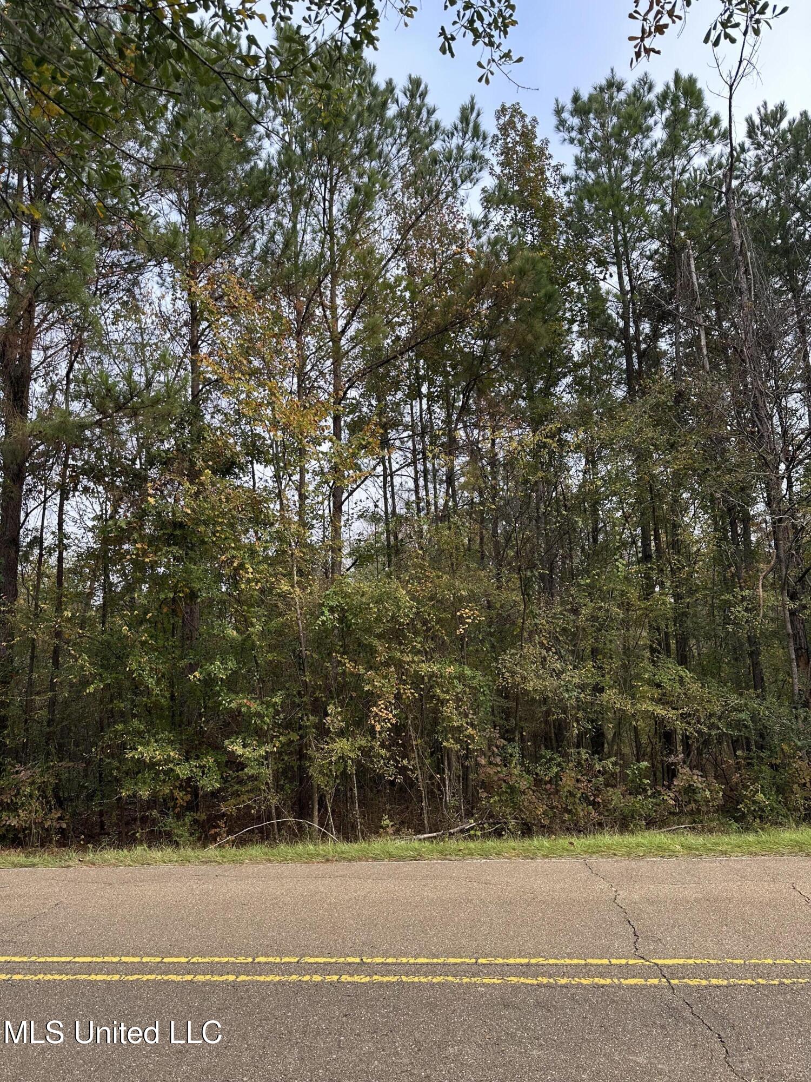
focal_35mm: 24
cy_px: 541
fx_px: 750
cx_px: 406
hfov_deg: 56.8
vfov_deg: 71.6
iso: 80
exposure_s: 1/638
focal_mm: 6.86
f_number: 1.78
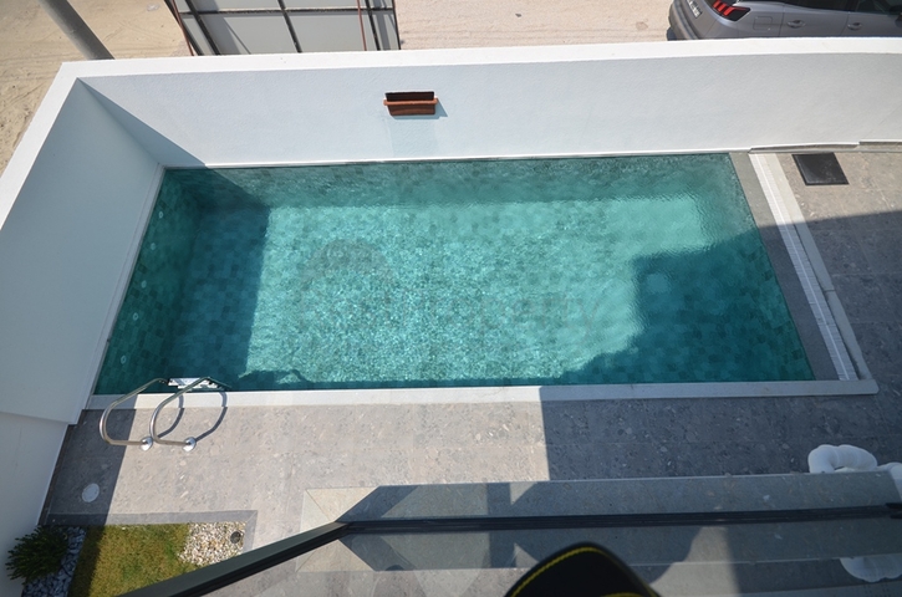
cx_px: 451
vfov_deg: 71.8
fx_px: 413
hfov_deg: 95.1
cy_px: 298
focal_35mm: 16
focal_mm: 11
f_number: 9
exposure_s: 1/400
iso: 100
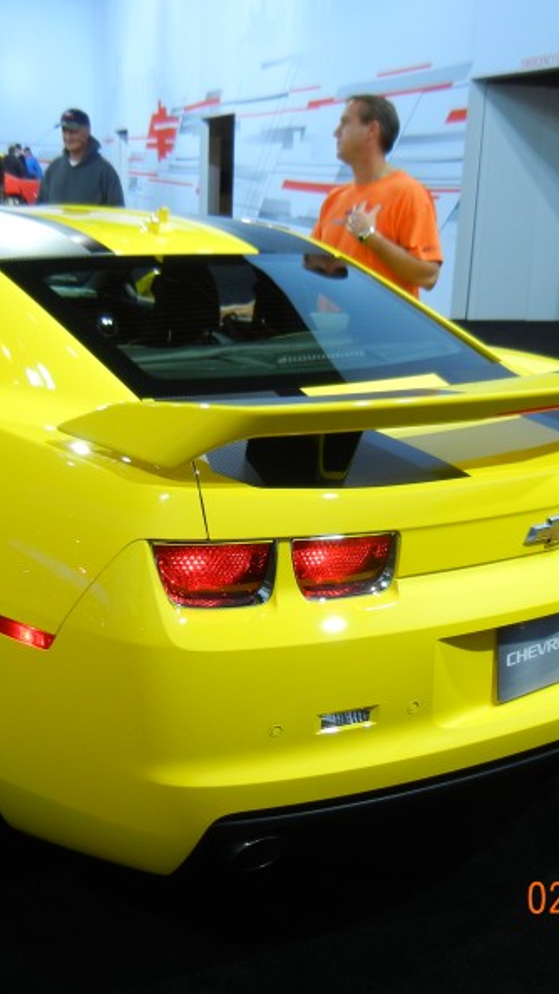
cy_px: 500
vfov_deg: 46.4
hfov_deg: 27.1
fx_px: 1160
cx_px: 269
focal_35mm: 44
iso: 174
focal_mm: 5.4
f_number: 3.5
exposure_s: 1/60
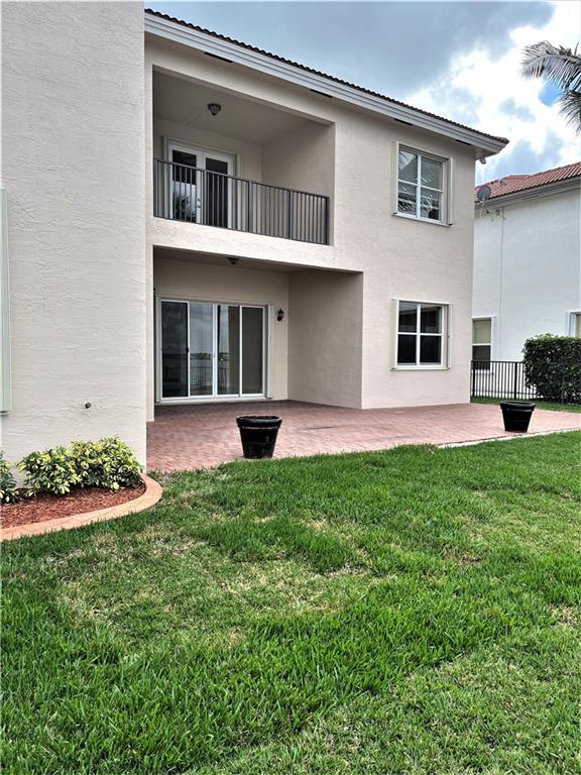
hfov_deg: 53.1
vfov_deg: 67.3
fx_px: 582
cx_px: 290
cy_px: 388
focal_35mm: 26
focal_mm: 5.1
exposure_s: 1/1266
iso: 50
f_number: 1.6
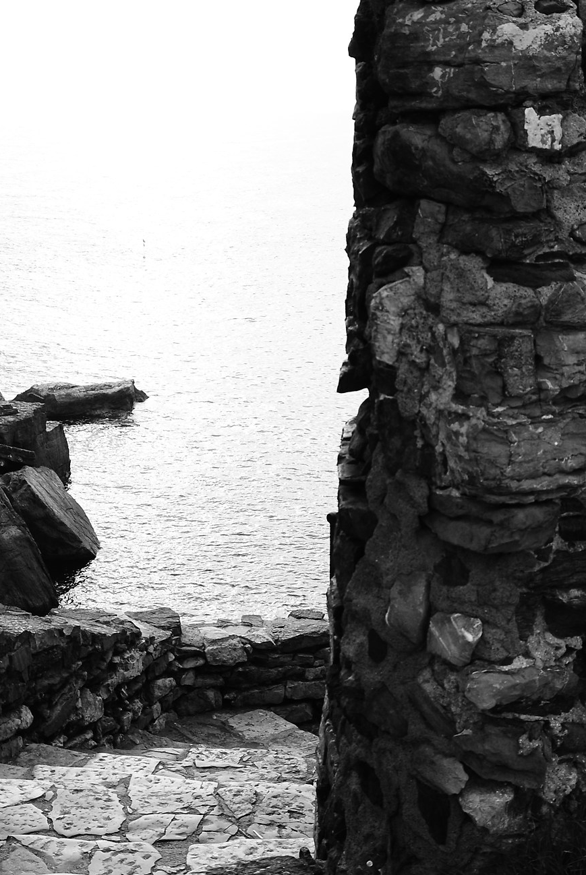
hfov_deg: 21.8
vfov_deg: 32.7
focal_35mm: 61
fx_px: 1485
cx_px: 64
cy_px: 345
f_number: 6.3
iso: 100
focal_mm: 22
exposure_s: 1/125
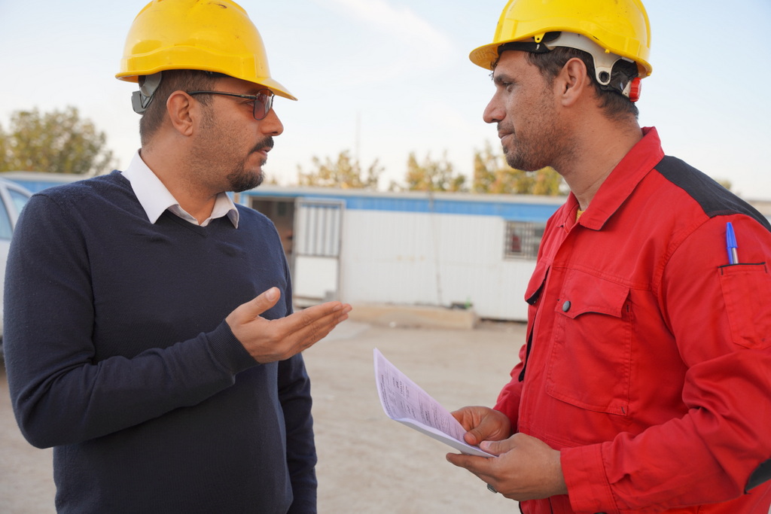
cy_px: 257
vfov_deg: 33.4
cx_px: 386
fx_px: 857
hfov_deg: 48.5
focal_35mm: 40
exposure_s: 1/200
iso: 100
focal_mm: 40
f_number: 4
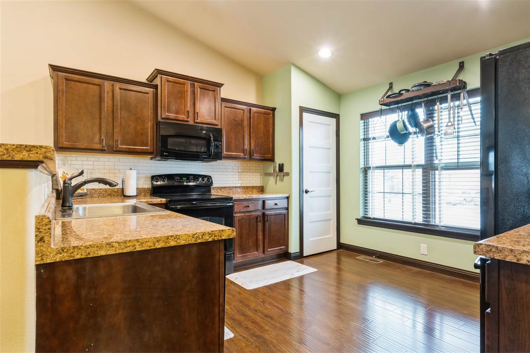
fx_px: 280
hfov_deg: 86.9
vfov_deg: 64.5
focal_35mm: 19
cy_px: 176
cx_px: 265
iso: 800
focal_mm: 19
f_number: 9
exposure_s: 1/5
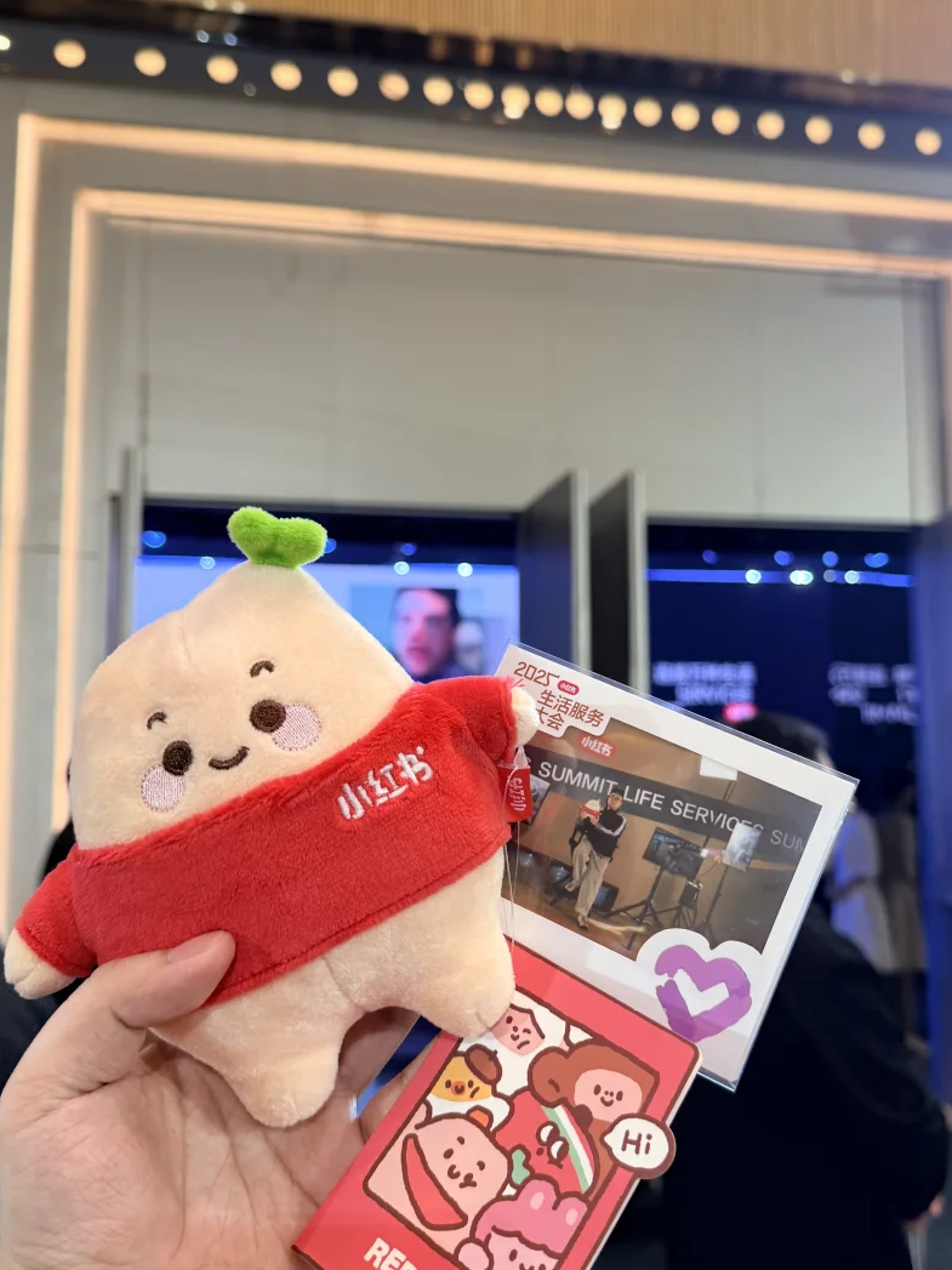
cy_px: 636
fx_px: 1210
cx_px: 546
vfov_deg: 55.4
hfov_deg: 42.8
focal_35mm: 33
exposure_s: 1/120
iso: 125
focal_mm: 6.76
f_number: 1.78
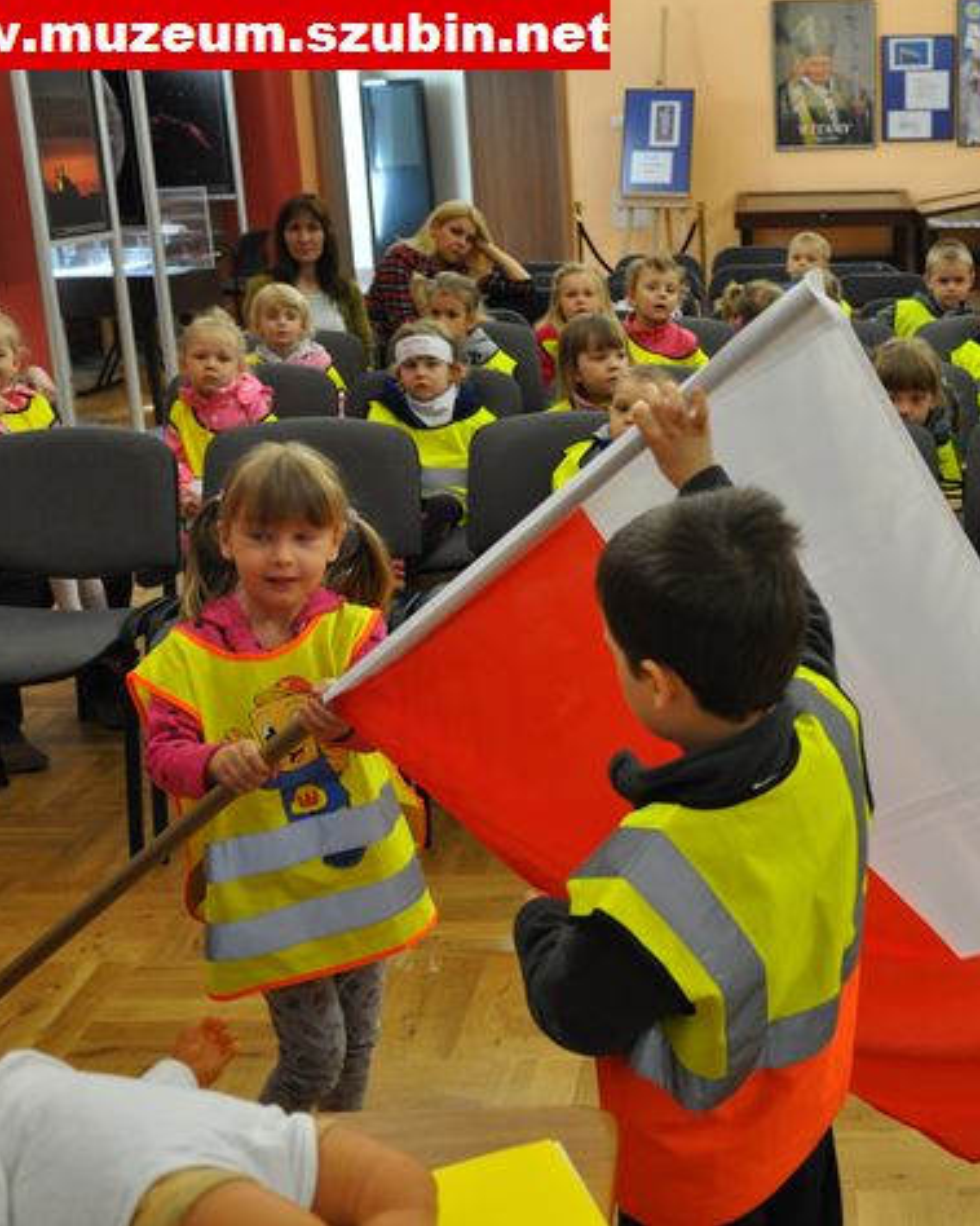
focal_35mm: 47
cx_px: 796
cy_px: 610
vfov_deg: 39.5
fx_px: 1705
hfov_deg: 31.2
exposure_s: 1/60
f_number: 4
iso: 800
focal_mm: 22
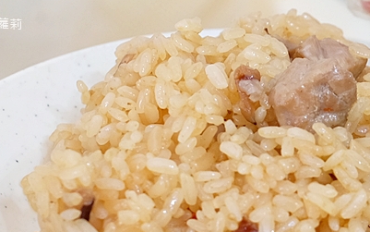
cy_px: 223
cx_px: 261
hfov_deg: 25.6
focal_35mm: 80
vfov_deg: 16.1
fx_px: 807
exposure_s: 1/60
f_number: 3.6
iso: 500
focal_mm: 23
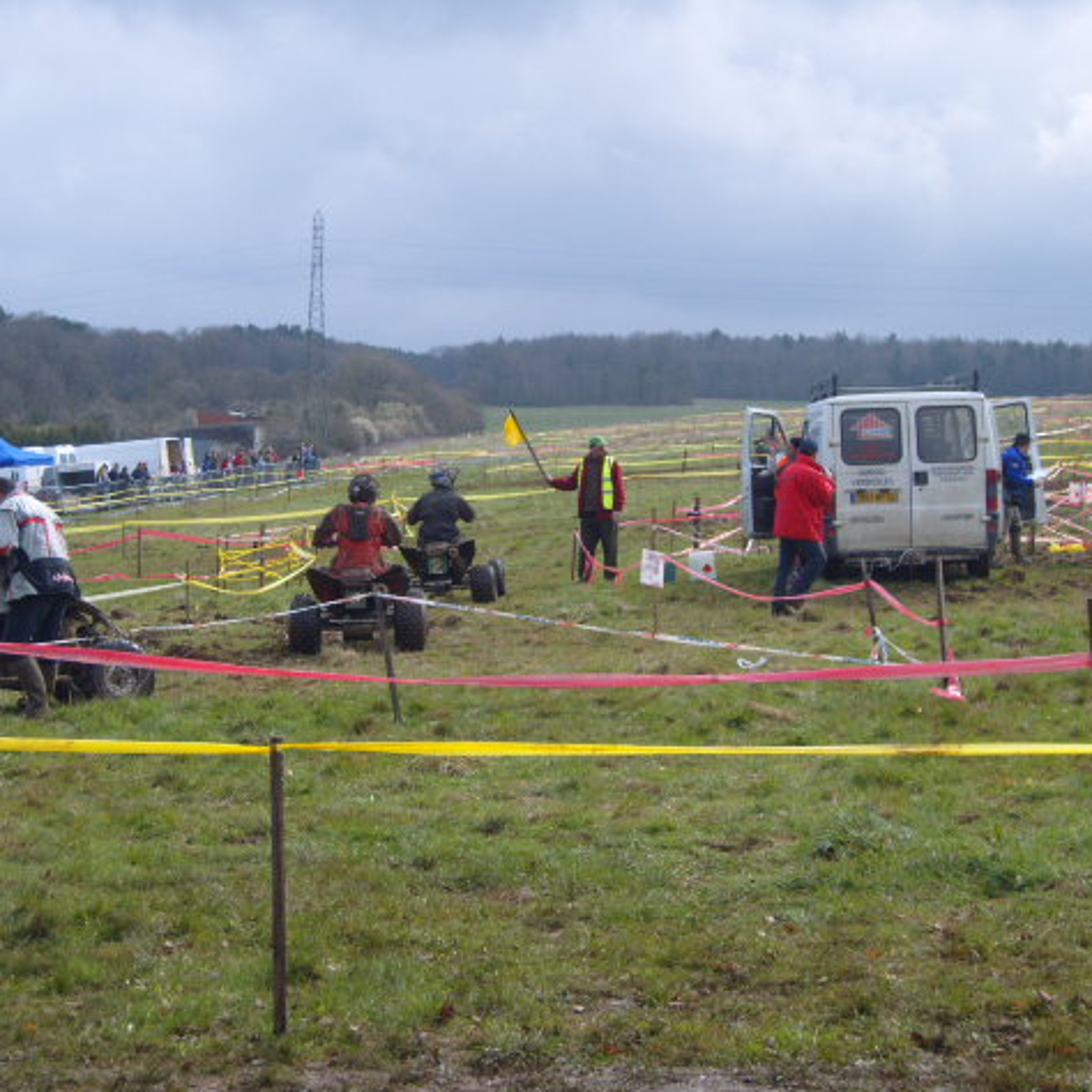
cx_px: 479
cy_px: 548
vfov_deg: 23.4
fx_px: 2641
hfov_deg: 23.3
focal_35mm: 74
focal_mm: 13
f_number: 9.7
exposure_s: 1/125
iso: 80
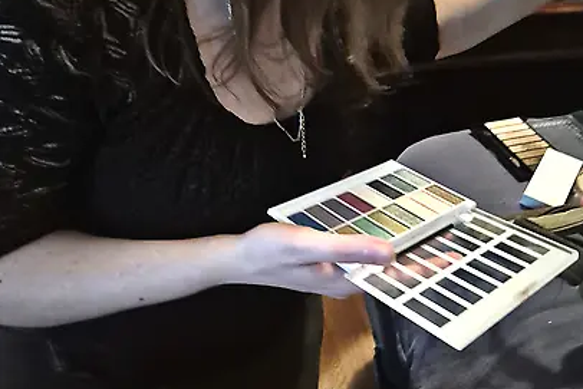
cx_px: 296
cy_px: 198
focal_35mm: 33
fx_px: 535
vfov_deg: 40.0
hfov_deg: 57.2
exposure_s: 1/15
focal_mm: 5.4
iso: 2000
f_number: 1.8
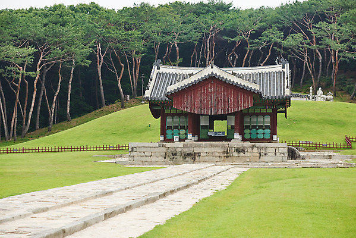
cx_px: 178
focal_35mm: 100
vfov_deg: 13.7
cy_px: 119
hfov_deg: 20.4
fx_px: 989
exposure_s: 1/4000
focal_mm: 100
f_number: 4.5
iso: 1000
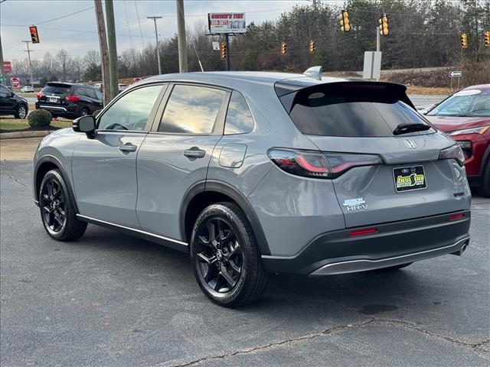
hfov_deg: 39.7
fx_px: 679
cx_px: 245
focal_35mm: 48
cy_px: 184
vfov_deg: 30.3
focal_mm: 6.76
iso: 64
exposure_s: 1/1287
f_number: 1.78
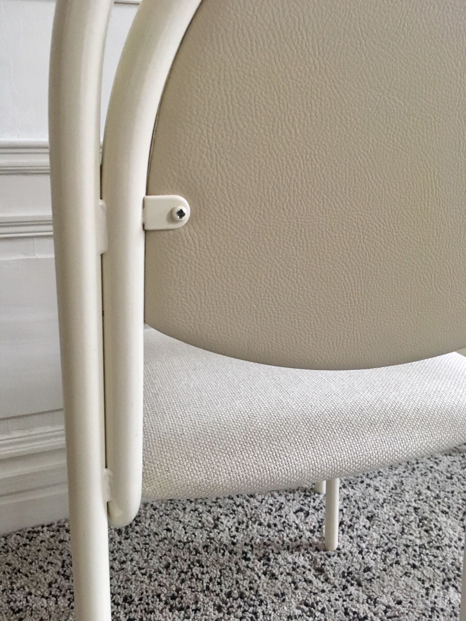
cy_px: 310
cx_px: 233
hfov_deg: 48.2
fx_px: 521
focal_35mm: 29
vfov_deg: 61.7
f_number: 2.2
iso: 200
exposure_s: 1/20
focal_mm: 4.15
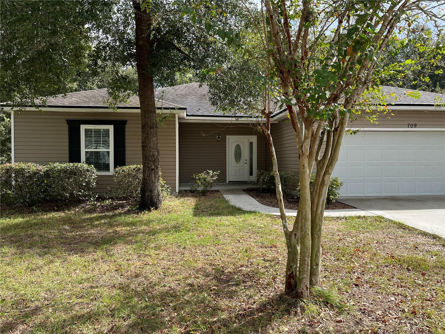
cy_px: 167
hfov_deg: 67.3
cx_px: 222
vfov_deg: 53.1
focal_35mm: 26
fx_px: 334
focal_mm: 5.1
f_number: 1.6
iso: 50
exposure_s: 1/1199
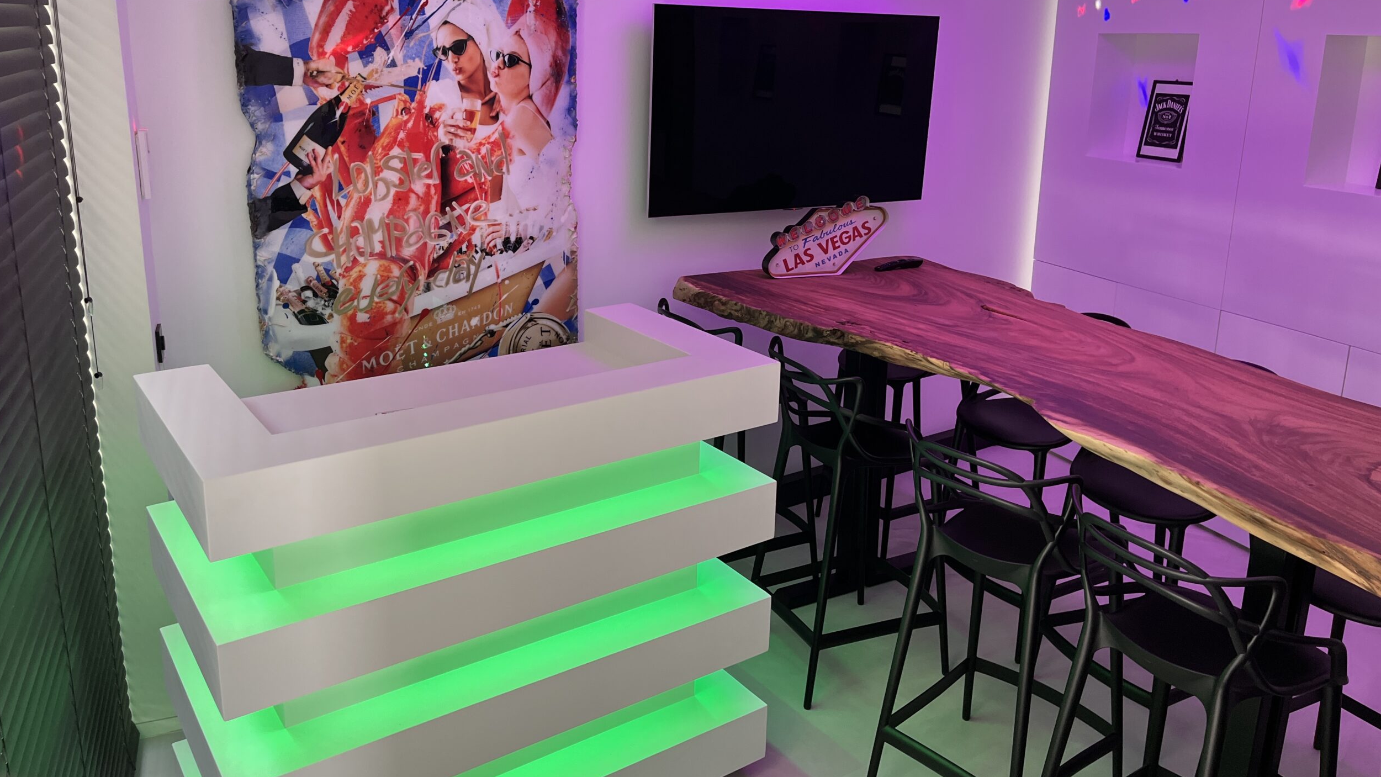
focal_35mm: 29
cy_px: 302
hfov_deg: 66.1
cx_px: 701
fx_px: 1062
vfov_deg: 40.0
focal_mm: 5.1
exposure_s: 1/118
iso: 125
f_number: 1.6
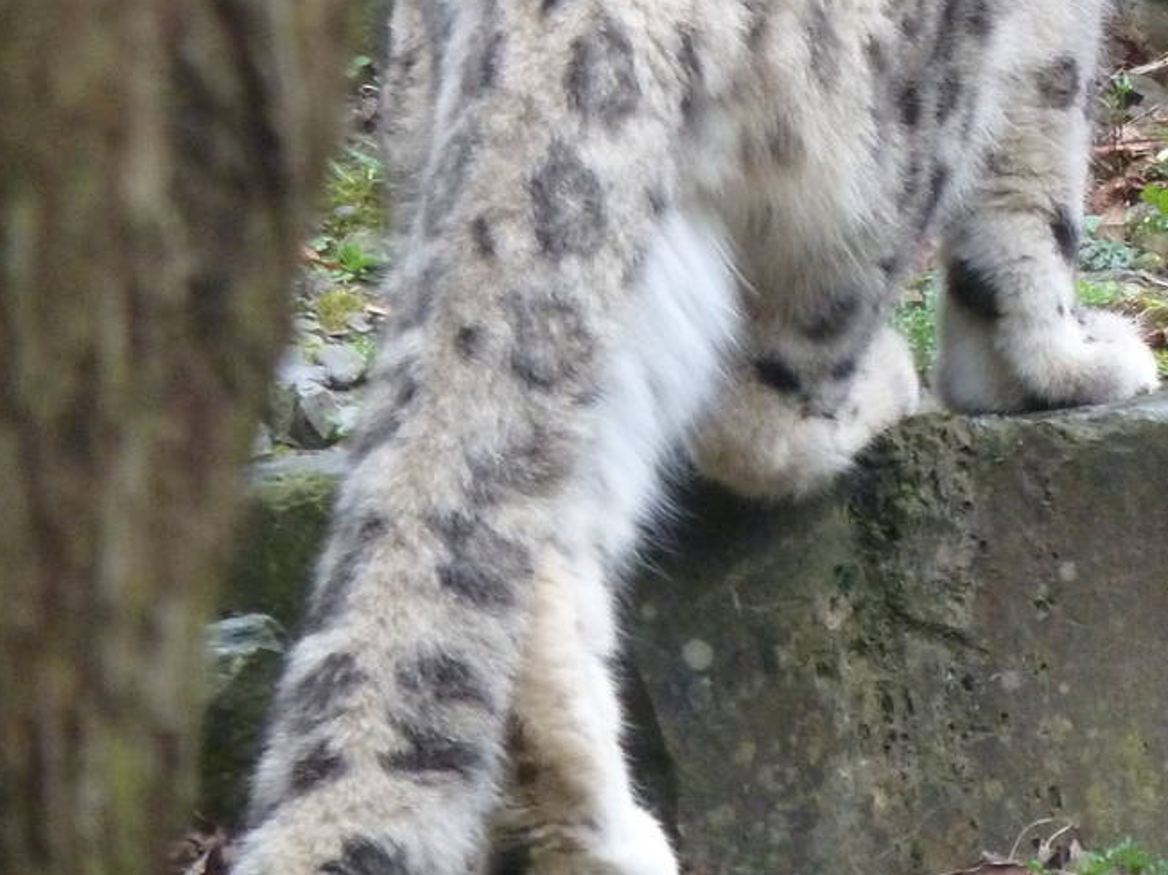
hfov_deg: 3.3
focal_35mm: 595
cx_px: 1137
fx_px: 20073
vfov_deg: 2.5
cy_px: 108
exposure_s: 1/60
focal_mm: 39.7
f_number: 4.7
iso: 400
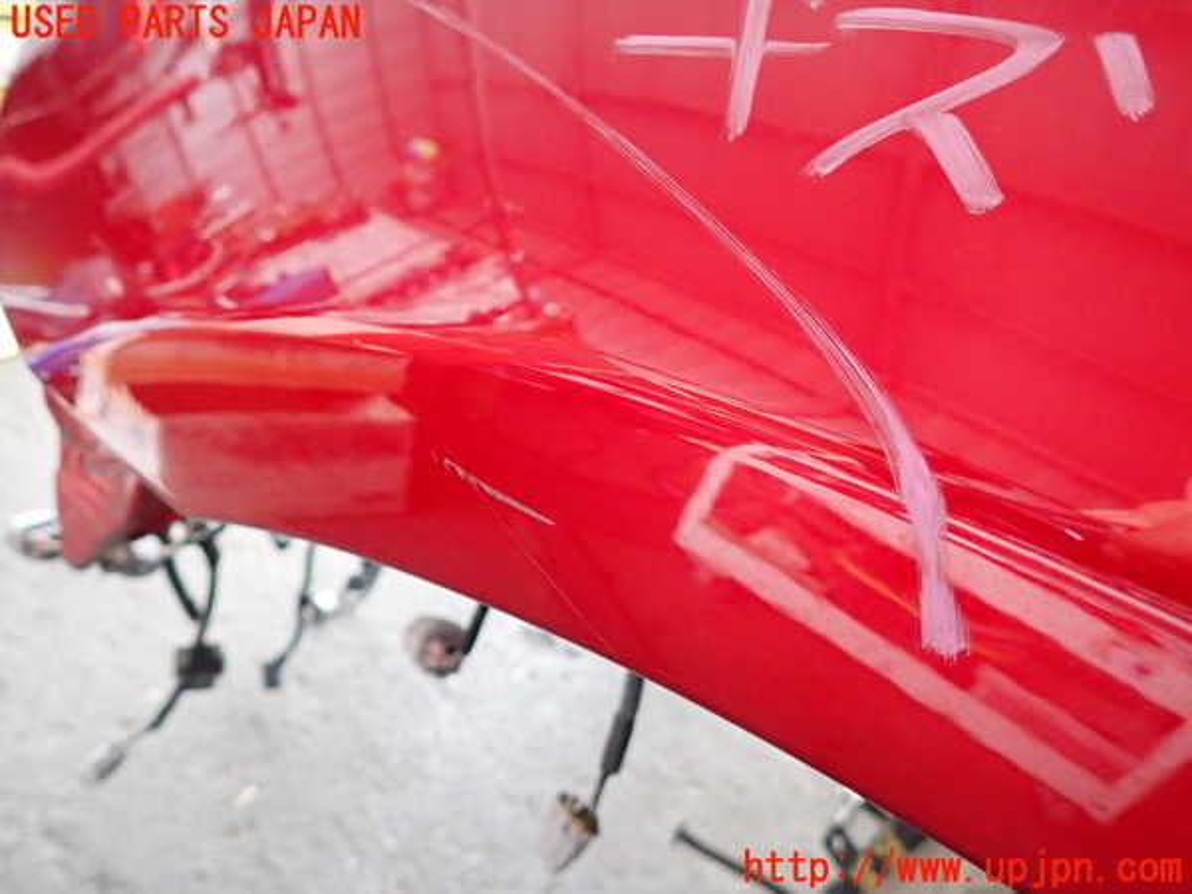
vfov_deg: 54.9
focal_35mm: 25
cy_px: 447
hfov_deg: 69.4
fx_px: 861
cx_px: 596
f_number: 2
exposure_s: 1/80
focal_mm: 4.5
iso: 640
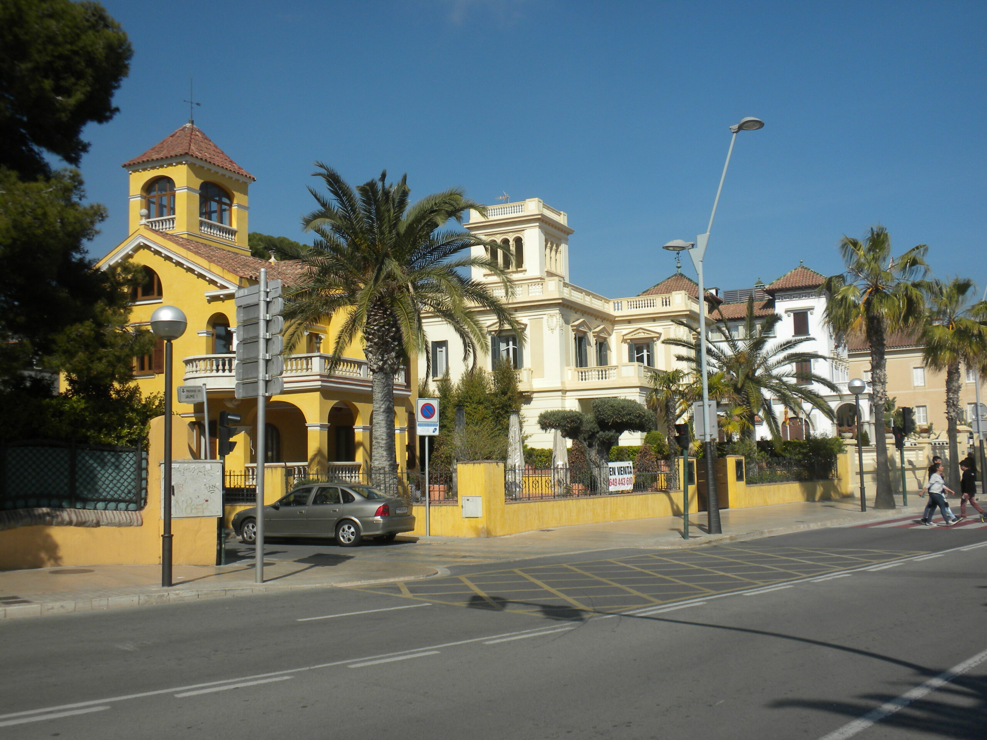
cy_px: 370
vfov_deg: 38.7
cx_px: 494
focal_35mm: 37
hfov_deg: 50.1
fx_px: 1055
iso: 64
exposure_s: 1/186
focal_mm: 6.6
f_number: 10
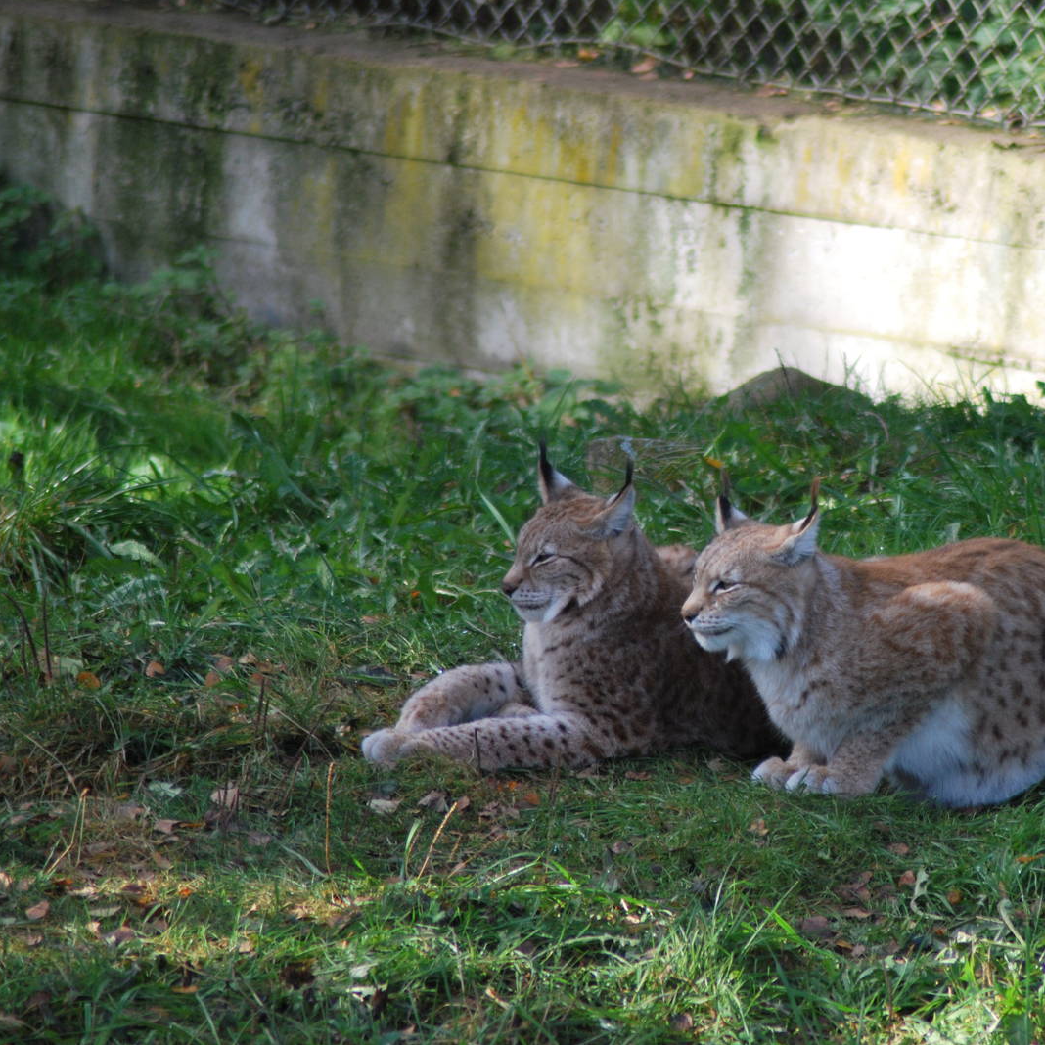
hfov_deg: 3.5
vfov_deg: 3.5
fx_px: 16975
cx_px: 780
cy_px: 522
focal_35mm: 497
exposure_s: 1/500
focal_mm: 260
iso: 400
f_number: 5.3
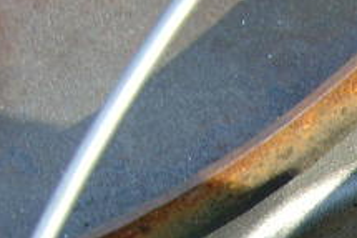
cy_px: 442
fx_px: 1684
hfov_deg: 11.7
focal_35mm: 170
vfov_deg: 7.8
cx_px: 493
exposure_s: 1/90
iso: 100
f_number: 3.5
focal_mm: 6.6
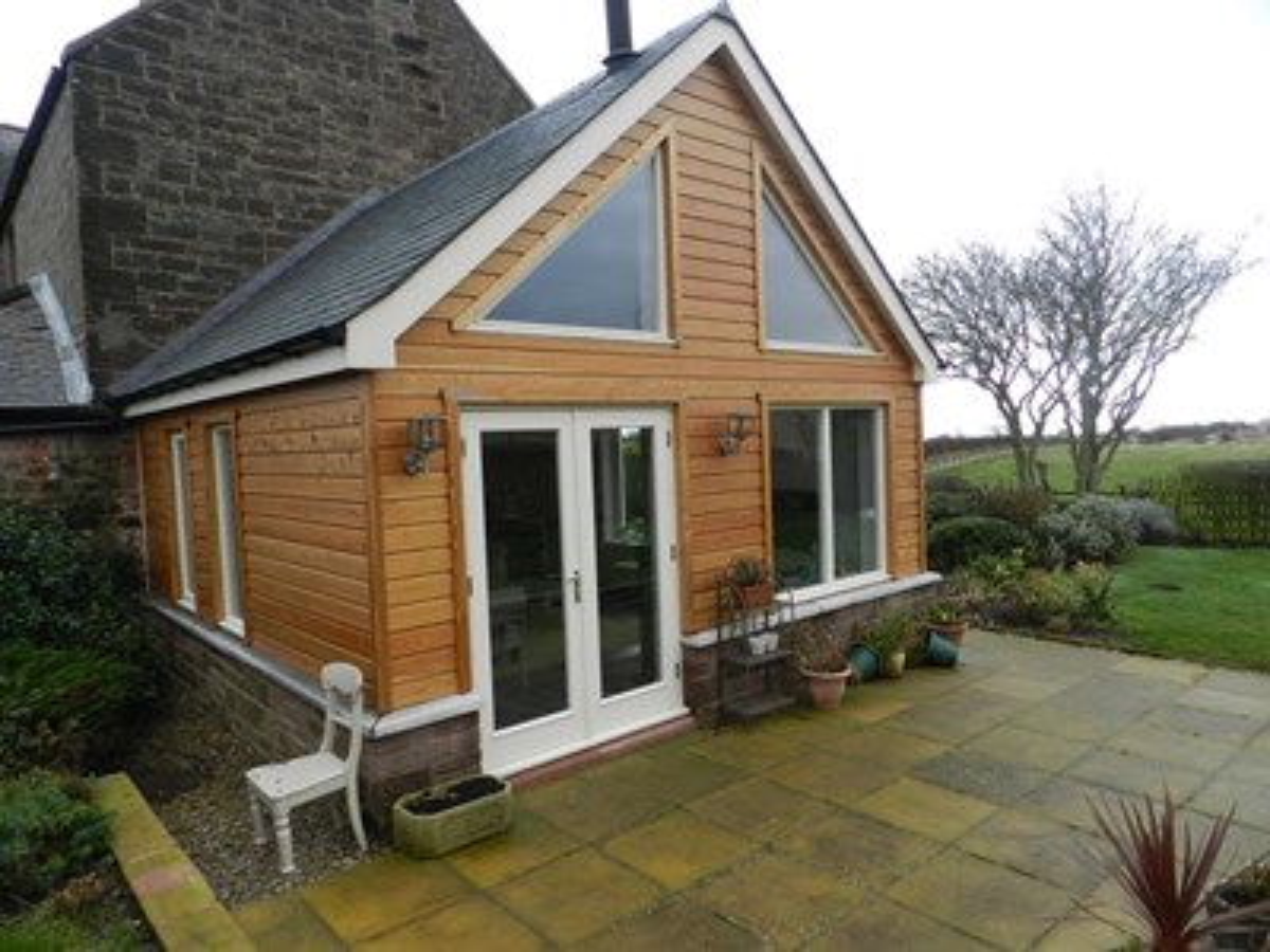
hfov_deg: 73.9
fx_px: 844
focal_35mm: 23
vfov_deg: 58.9
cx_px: 635
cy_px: 476
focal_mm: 4
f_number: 3.4
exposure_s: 1/160
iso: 160
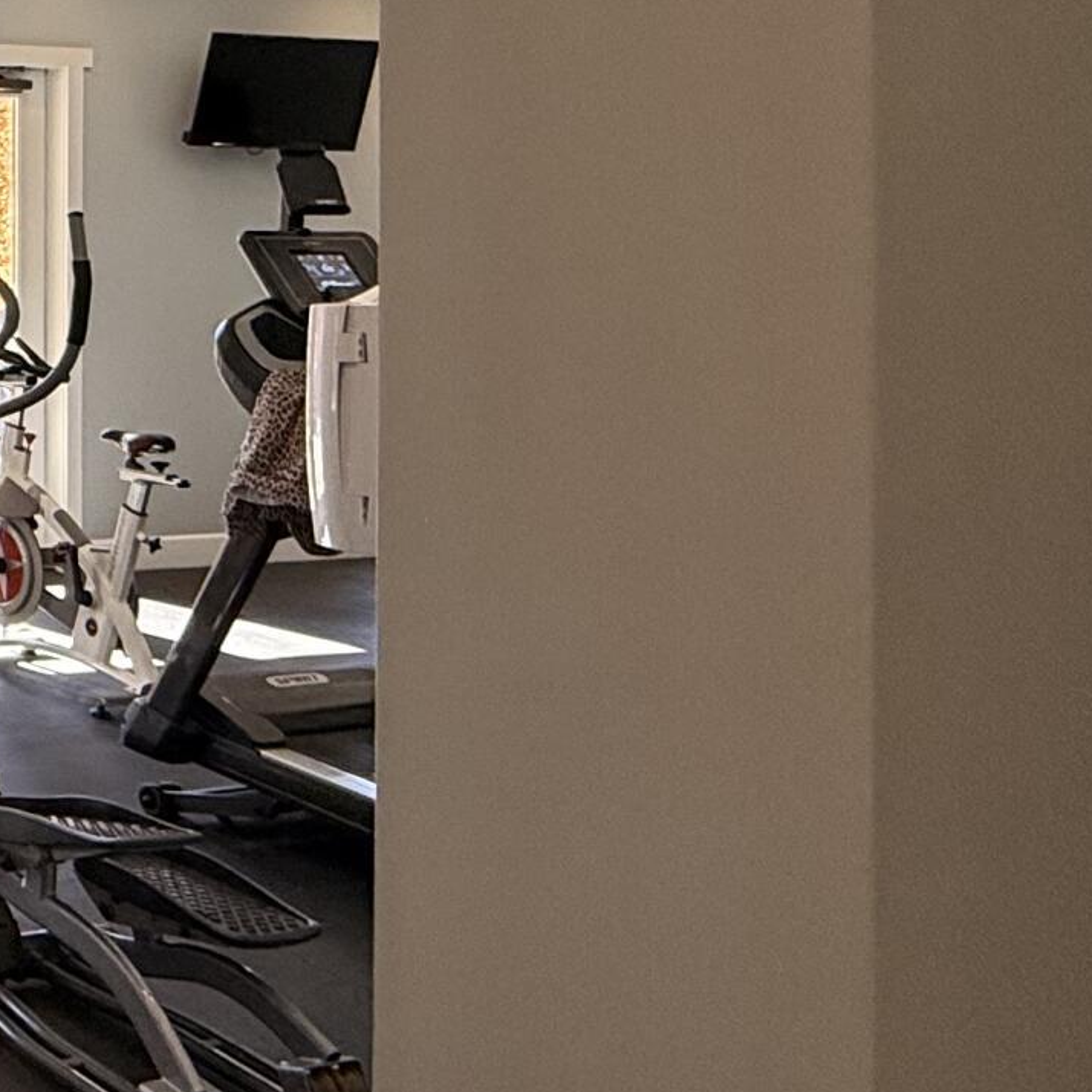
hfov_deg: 23.5
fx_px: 1856
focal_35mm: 52
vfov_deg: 31.9
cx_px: -682
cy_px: 217
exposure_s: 1/120
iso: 100
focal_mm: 2.22
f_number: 2.2
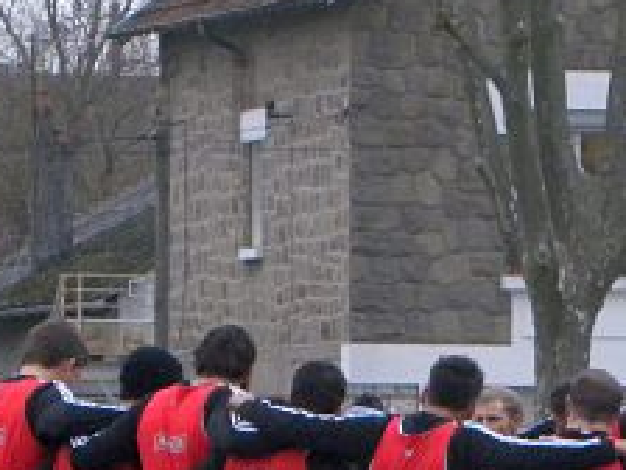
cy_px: 596
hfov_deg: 3.5
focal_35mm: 568
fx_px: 10272
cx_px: 483
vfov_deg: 2.6
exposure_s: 1/84
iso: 400
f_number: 4.5
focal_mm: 37.7
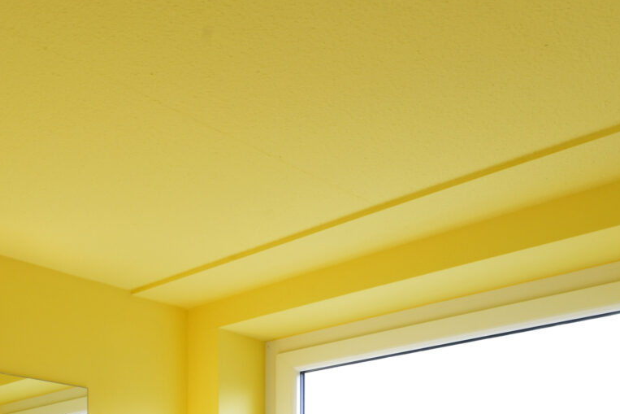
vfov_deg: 22.9
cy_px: 632
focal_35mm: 47
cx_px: -156
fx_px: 810
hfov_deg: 32.9
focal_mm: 14
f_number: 13
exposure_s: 1/13
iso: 400
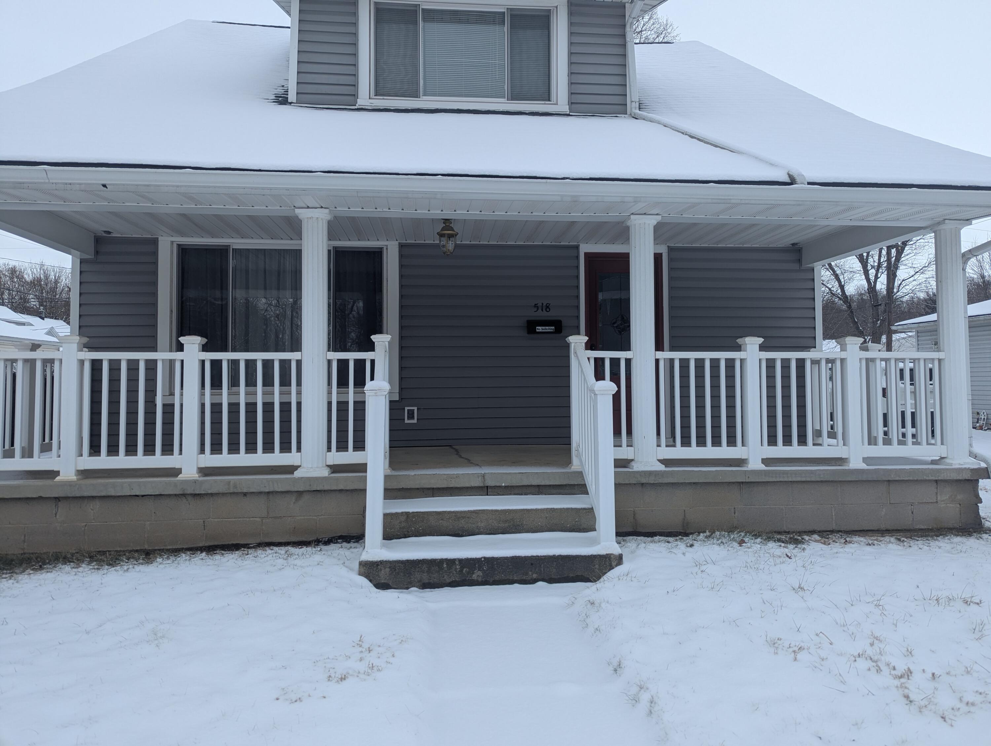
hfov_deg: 71.5
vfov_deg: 56.9
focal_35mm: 24
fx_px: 688
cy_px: 373
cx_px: 496
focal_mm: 6.81
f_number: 1.85
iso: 38
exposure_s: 1/928
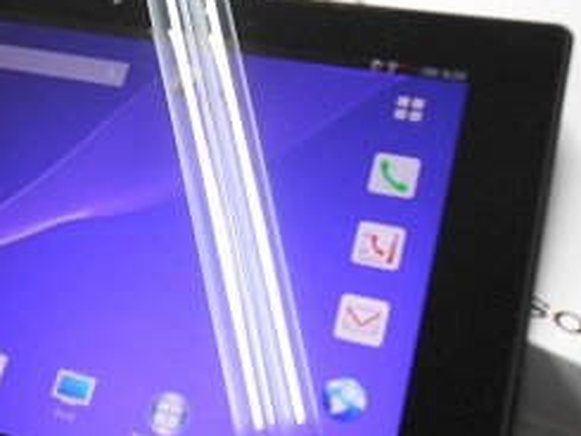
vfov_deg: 29.7
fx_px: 823
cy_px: 230
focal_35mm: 49
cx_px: 152
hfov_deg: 38.0
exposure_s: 1/30
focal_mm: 5.3
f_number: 3.8
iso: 320
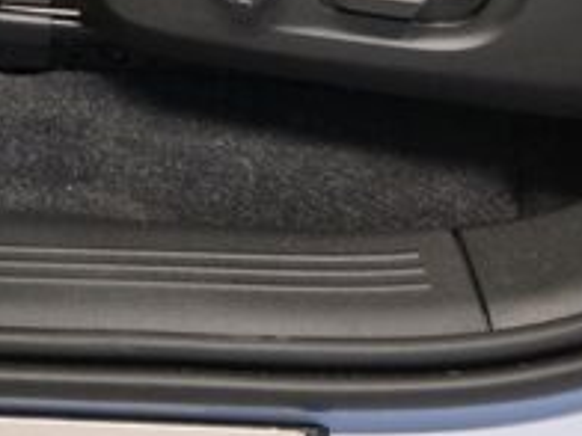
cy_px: -569
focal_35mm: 120
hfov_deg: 16.3
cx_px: 86
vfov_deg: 10.7
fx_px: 2018
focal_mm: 5.4
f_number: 1.8
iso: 250
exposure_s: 1/100
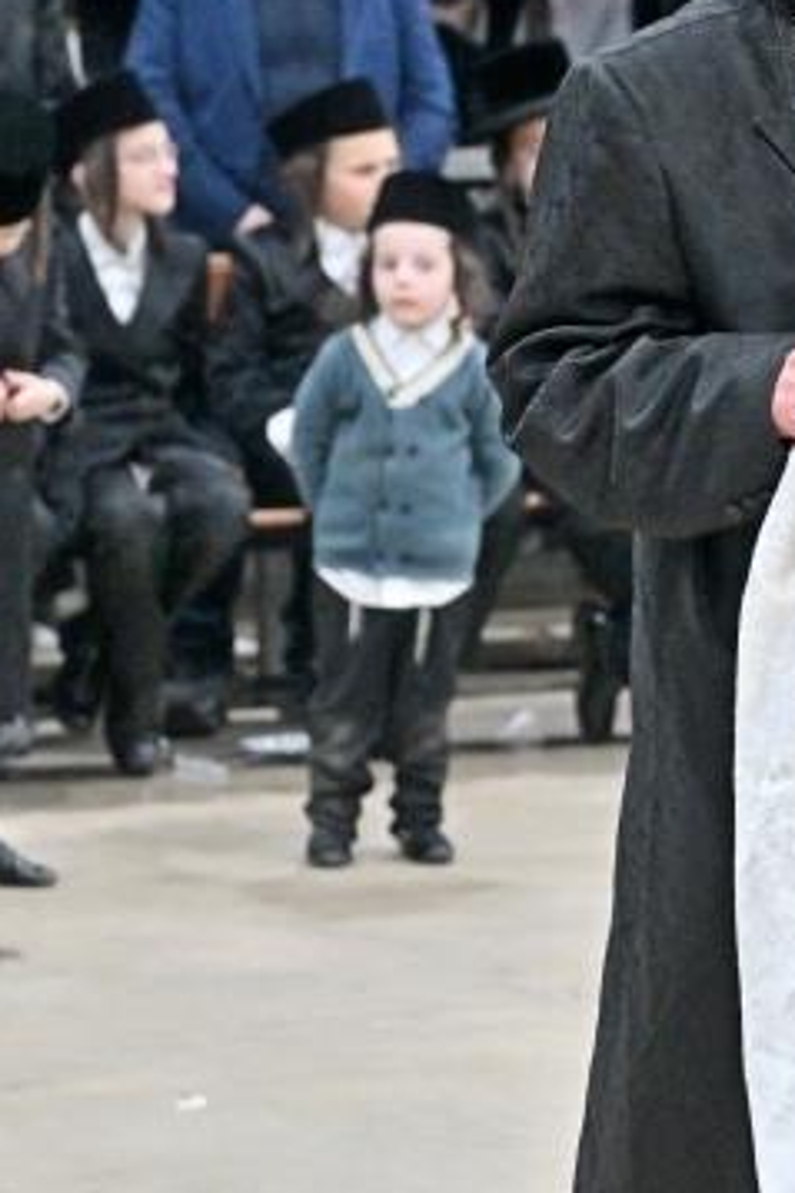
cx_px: 1023
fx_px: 6432
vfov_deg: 10.6
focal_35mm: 194
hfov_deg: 7.0
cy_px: 515
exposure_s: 1/250
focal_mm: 68
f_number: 4
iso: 2000
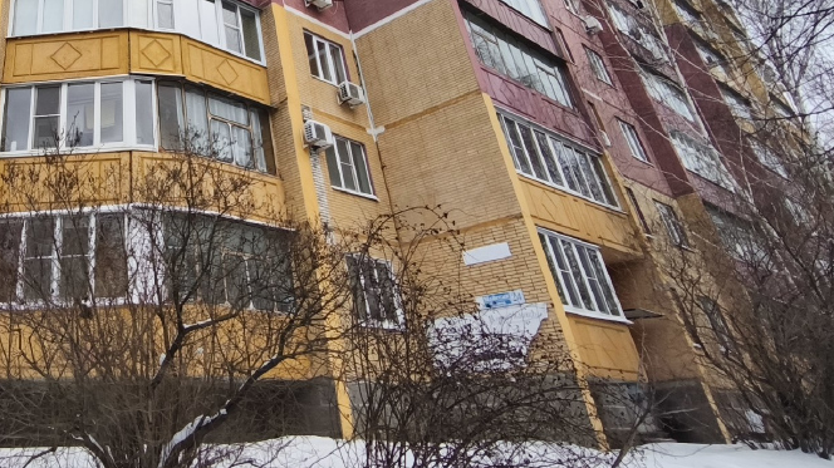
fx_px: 707
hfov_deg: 55.1
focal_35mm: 32
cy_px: -21
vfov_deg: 33.0
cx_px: 126
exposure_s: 1/574
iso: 50
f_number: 2.2
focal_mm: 1.91
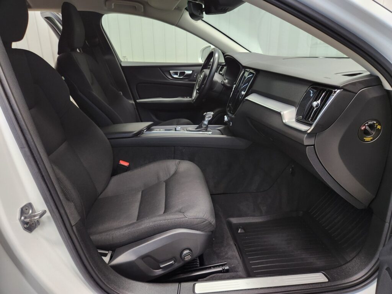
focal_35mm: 23
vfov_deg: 58.9
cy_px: 147
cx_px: 196
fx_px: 260
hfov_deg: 73.9
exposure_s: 1/100
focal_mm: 5.4
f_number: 1.8
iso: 320
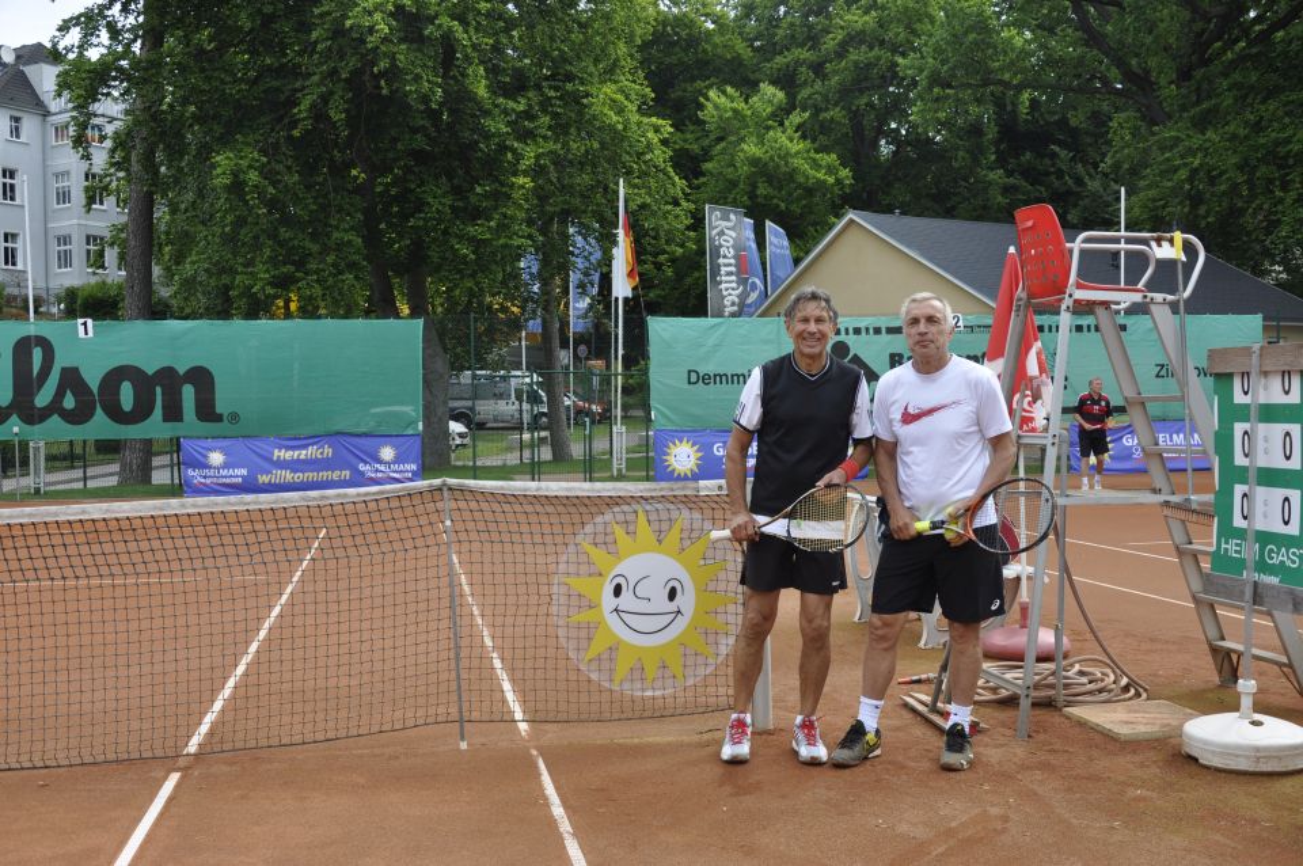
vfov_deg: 35.4
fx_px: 1356
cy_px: 433
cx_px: 652
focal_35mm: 38
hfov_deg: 51.3
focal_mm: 25
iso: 200
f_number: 8
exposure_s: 1/250
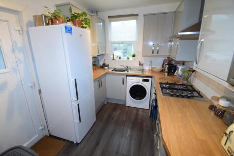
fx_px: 97
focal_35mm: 15
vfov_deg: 77.3
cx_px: 117
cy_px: 78
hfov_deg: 100.4
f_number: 6.3
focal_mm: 10
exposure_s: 1/15
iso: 720
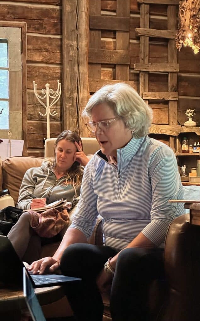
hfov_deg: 15.9
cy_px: 160
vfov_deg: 25.2
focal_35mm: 82
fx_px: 715
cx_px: 111
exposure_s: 1/30
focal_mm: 9
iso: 2000
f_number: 2.8
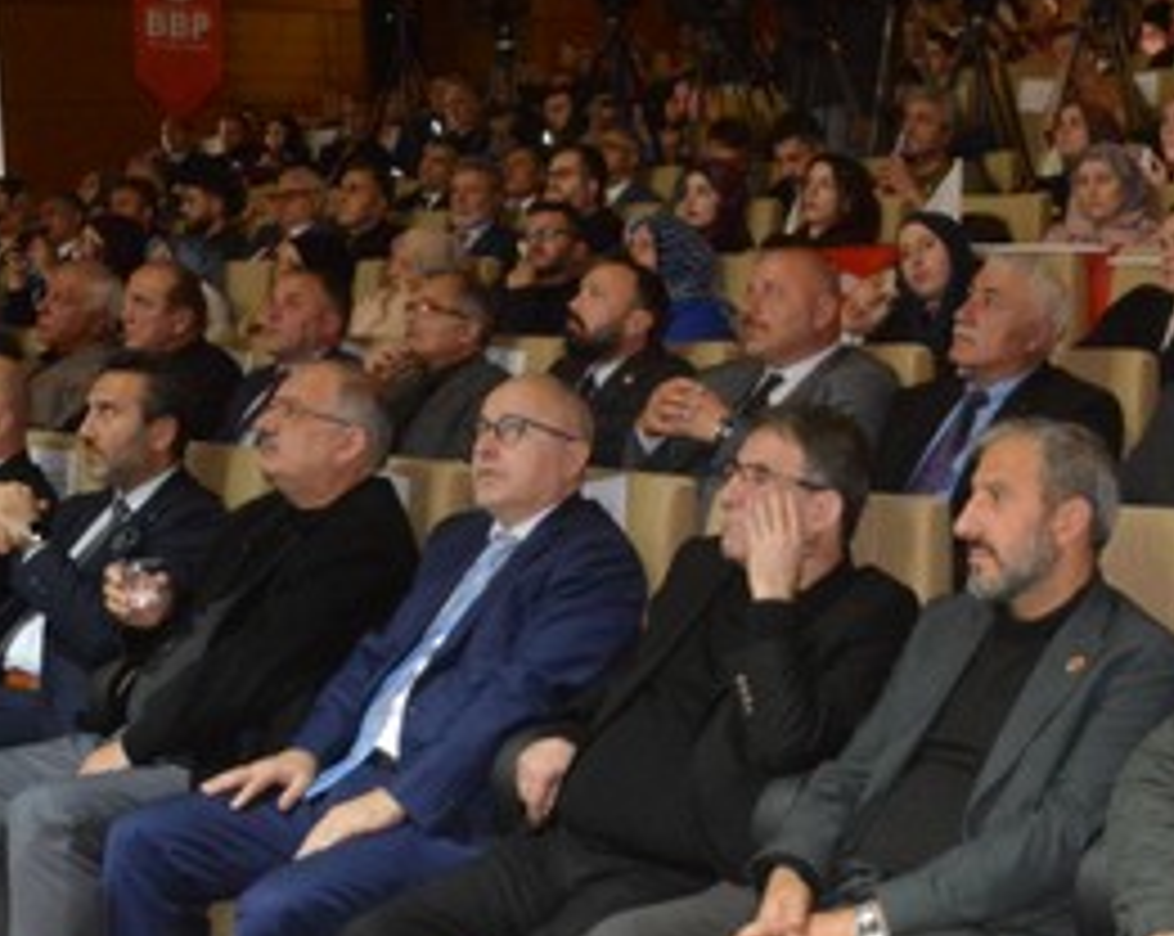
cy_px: 378
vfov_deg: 23.8
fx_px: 2220
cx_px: 936
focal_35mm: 64
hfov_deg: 29.0
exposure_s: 1/60
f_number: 2.8
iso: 6400
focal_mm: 24
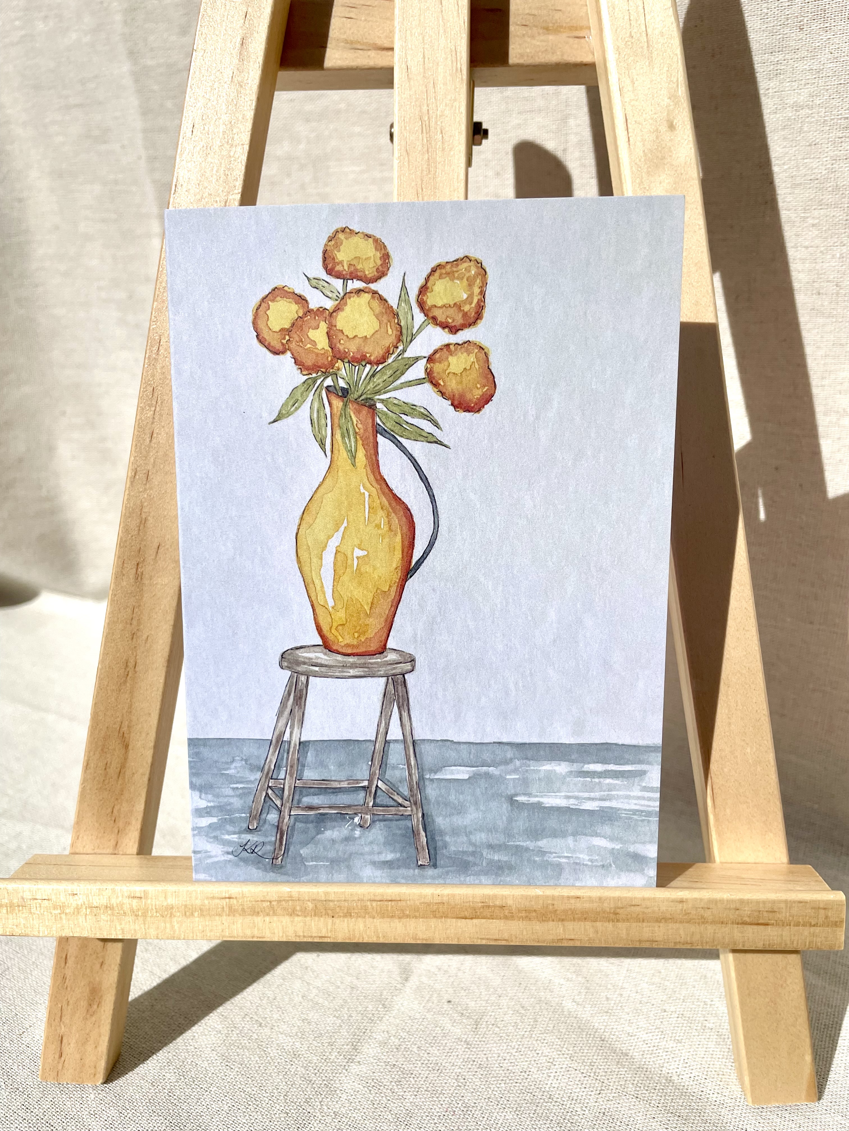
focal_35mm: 26
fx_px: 850
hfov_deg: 53.1
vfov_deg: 67.3
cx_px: 424
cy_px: 566
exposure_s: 1/13333
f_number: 1.6
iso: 32
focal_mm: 4.2
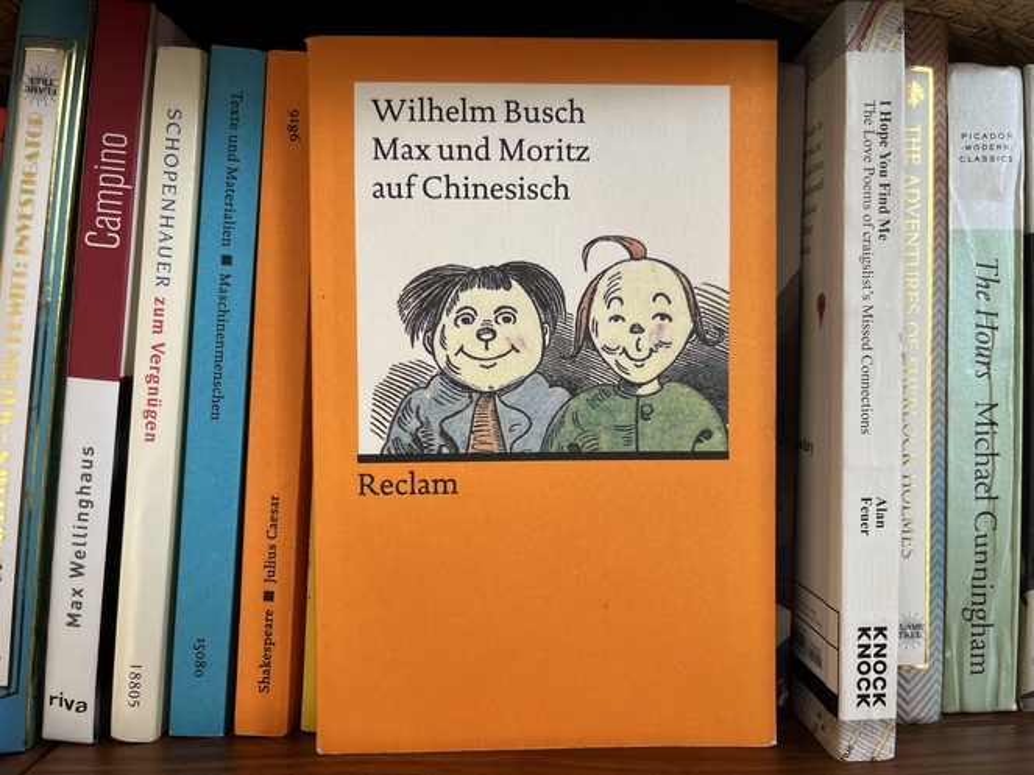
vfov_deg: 53.0
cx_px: 517
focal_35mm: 26
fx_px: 776
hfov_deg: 67.3
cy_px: 388
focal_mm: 5.1
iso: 64
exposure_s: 1/121
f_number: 1.6
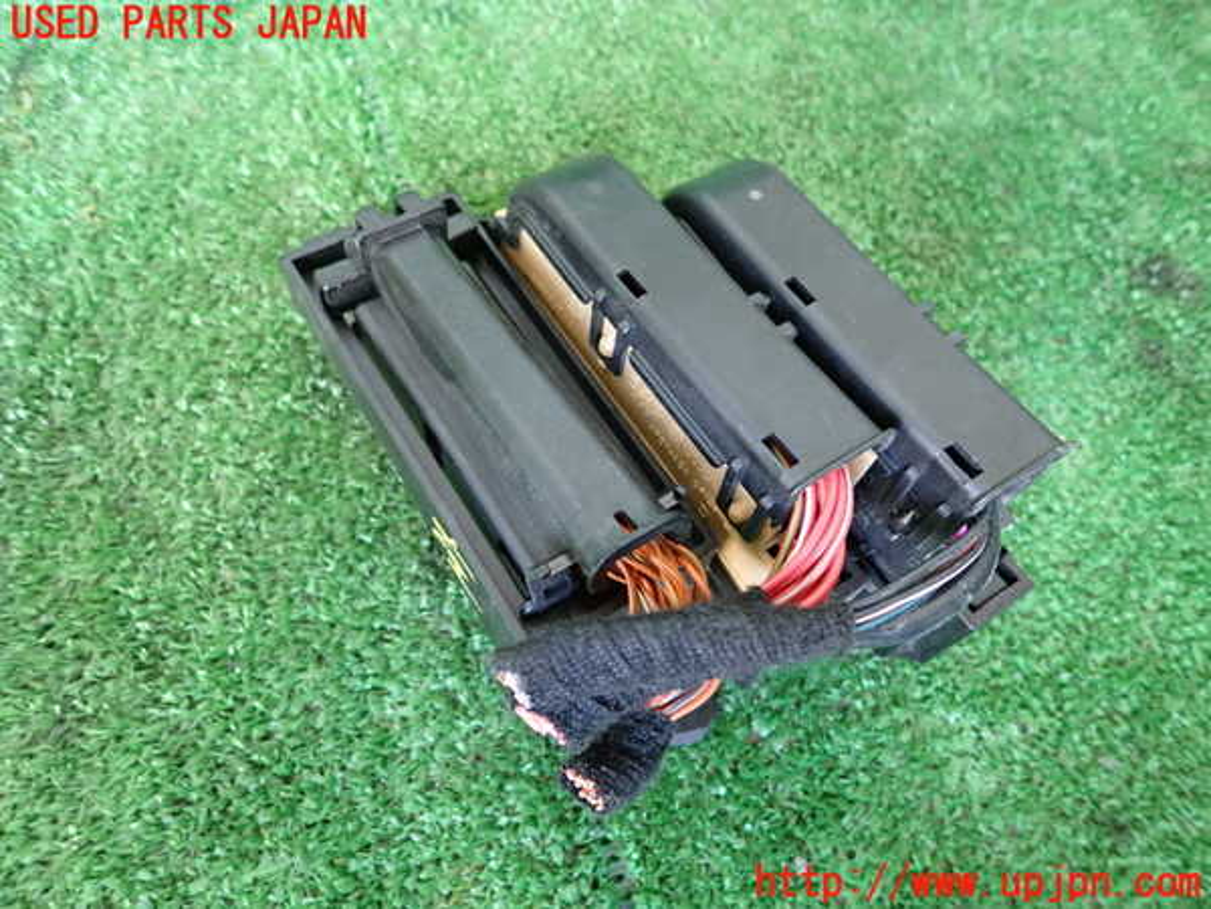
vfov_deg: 54.9
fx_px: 875
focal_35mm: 25
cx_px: 606
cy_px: 454
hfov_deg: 69.4
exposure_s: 1/30
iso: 320
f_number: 2
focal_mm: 4.5
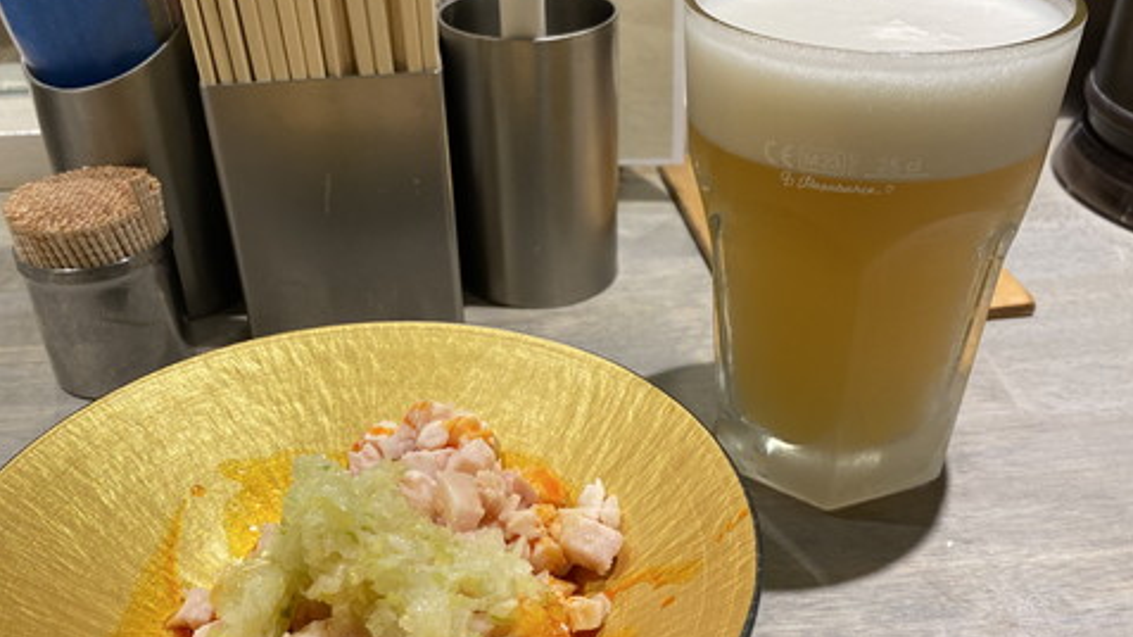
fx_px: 1141
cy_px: 402
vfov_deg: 31.0
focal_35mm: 38
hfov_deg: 52.8
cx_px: 568
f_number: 1.8
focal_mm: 4.25
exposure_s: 1/100
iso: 100
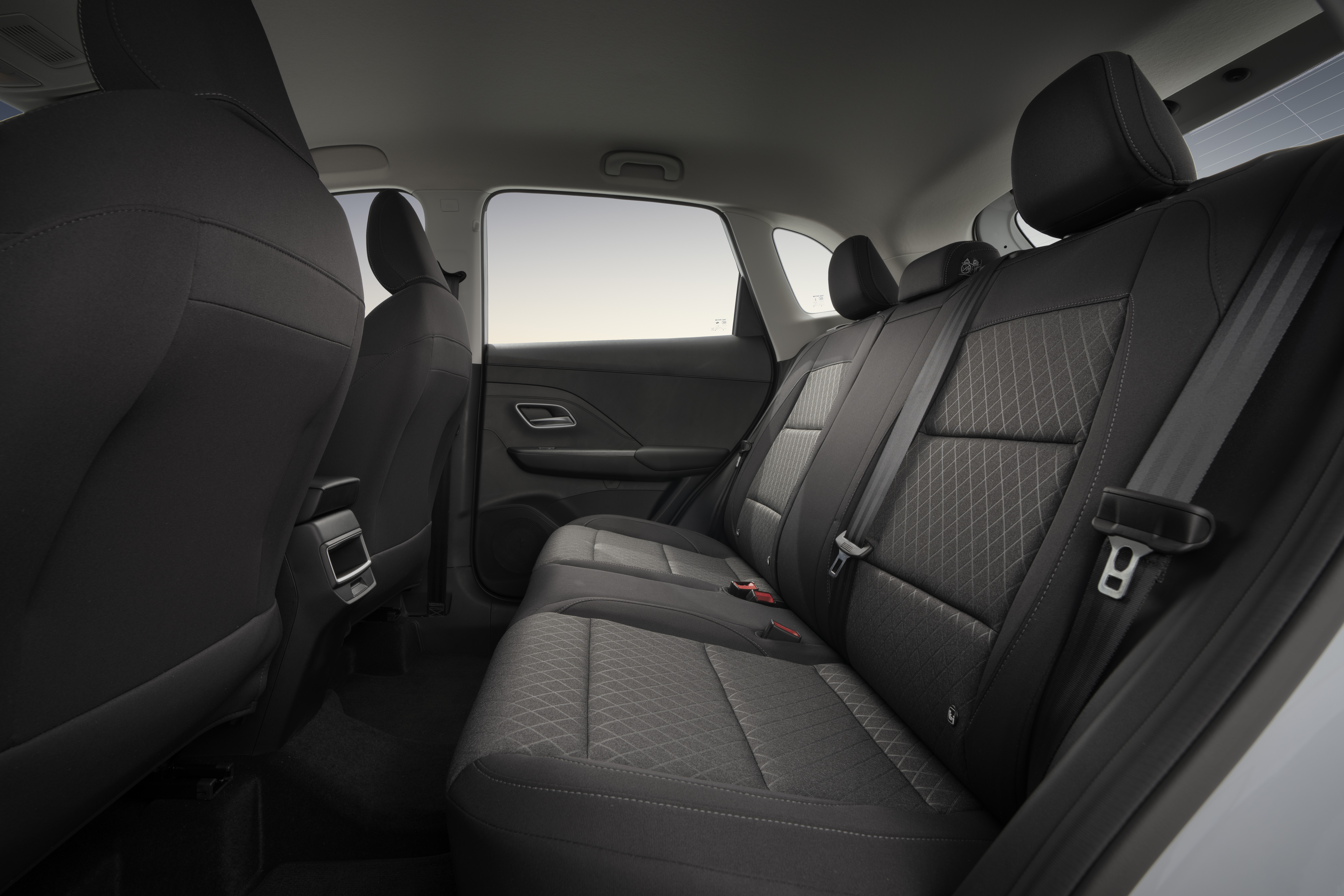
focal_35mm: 16
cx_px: 672
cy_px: 448
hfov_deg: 96.7
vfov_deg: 73.7
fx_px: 597
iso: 100
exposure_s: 1/200
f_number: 10
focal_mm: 16
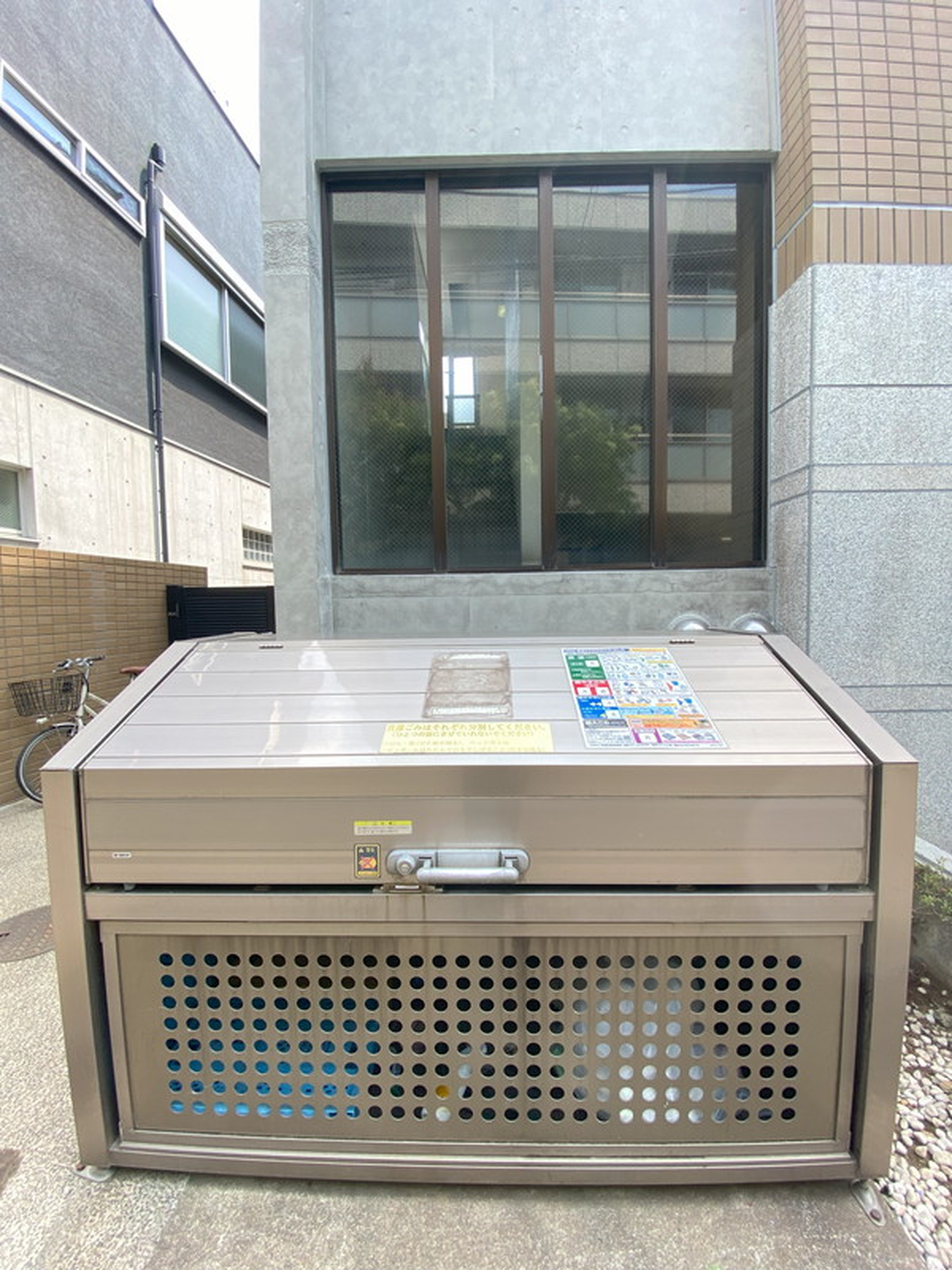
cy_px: 635
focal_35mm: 13
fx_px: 477
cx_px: 476
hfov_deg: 89.9
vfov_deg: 106.2
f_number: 2.4
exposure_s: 1/122
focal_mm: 1.54
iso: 32
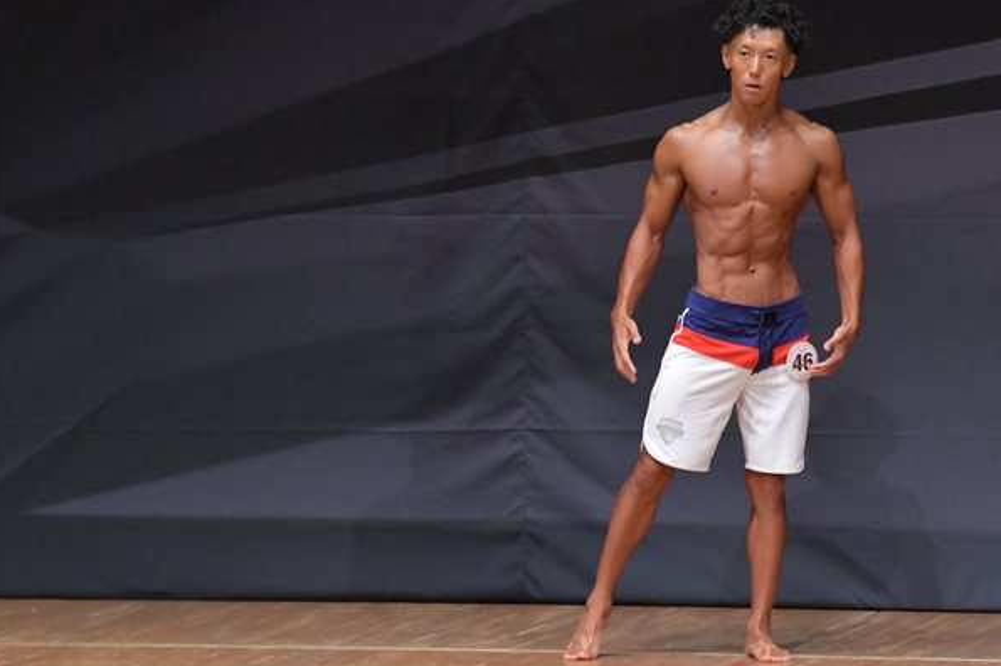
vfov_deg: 3.7
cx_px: 617
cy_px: 350
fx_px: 10310
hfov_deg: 5.6
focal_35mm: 371
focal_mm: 190
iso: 6400
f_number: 5.6
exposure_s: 1/400
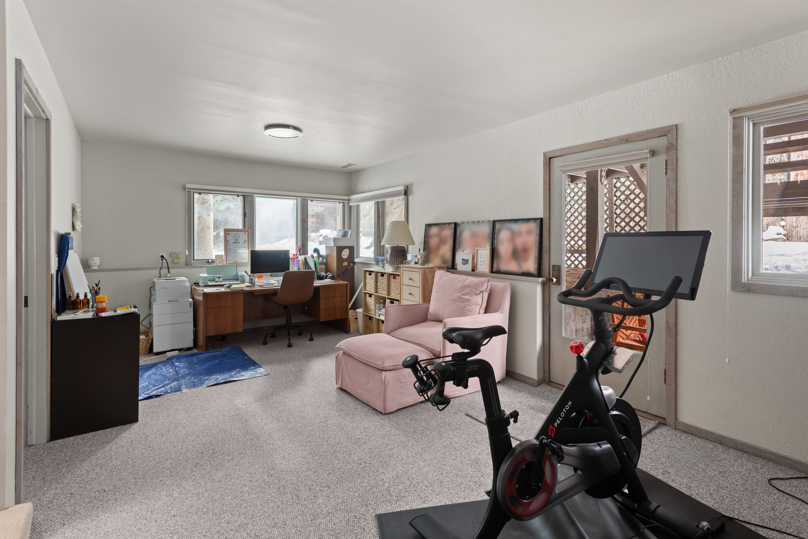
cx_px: 404
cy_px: 270
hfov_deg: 93.3
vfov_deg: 70.5
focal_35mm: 17
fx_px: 382
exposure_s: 3
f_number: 7.1
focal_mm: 17
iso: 100
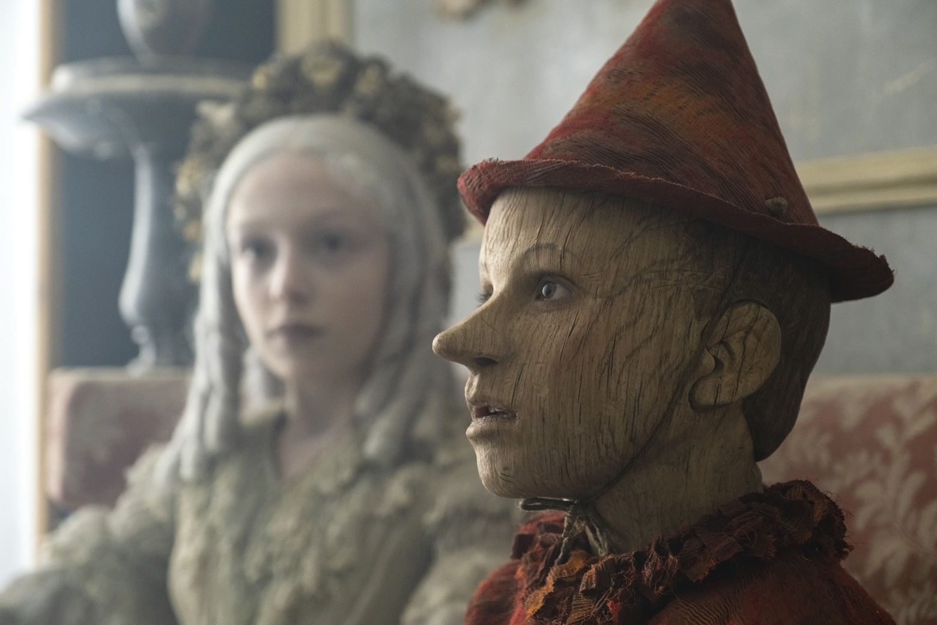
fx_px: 2004
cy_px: 312
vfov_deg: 17.7
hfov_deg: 26.3
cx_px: 468
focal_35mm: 77
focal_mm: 51.6
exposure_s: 1/60
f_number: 2.8
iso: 1250
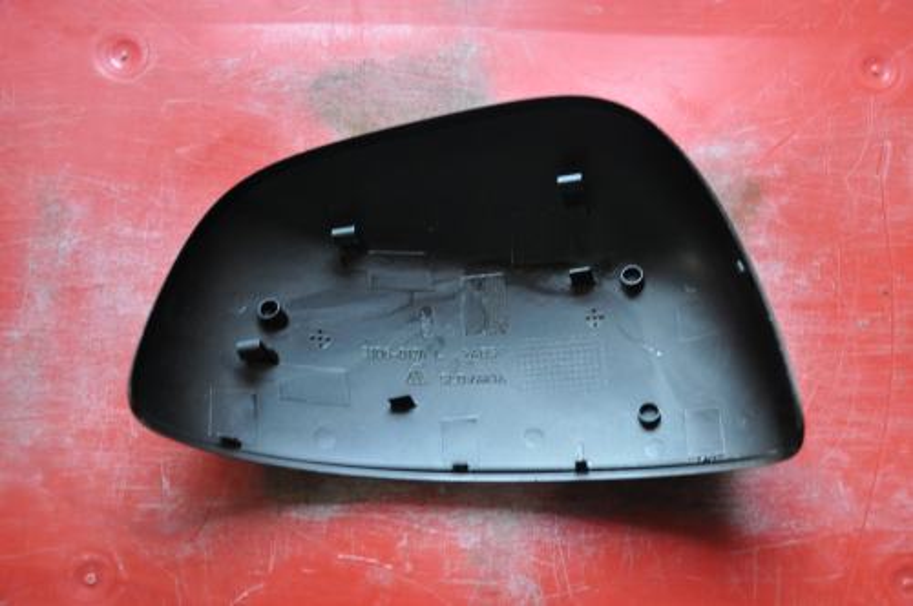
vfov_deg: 28.0
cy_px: 303
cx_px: 456
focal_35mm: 48
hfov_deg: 41.2
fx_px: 1216
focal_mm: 32
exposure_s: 1/8
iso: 1600
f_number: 4.2
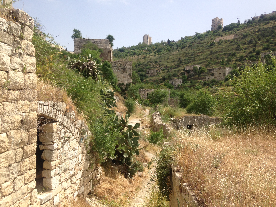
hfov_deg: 55.4
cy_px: 104
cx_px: 138
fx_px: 263
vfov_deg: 42.9
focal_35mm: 33
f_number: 2.4
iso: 50
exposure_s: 1/1595
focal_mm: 4.12
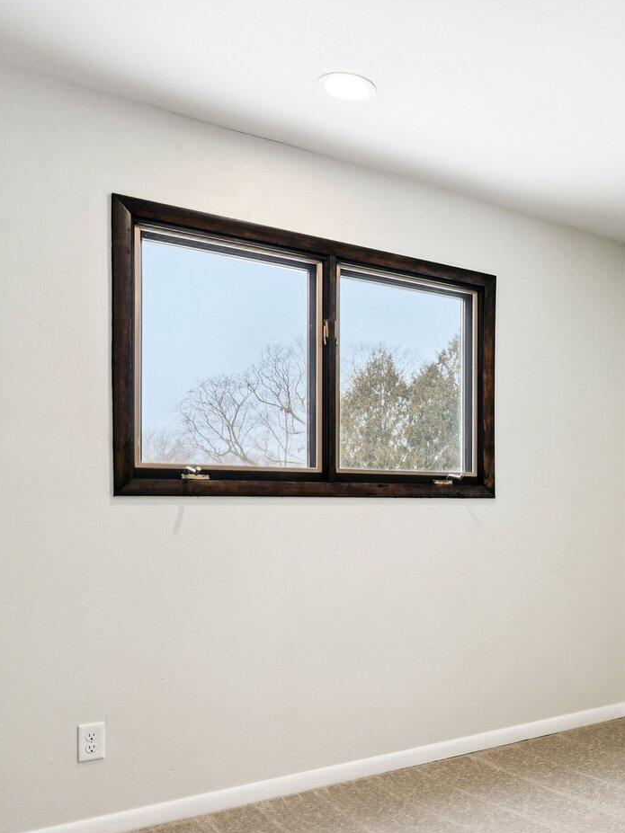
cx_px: 571
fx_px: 819
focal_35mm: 34
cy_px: 515
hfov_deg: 38.7
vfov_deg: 53.4
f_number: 8
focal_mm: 16
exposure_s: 1/30
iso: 200
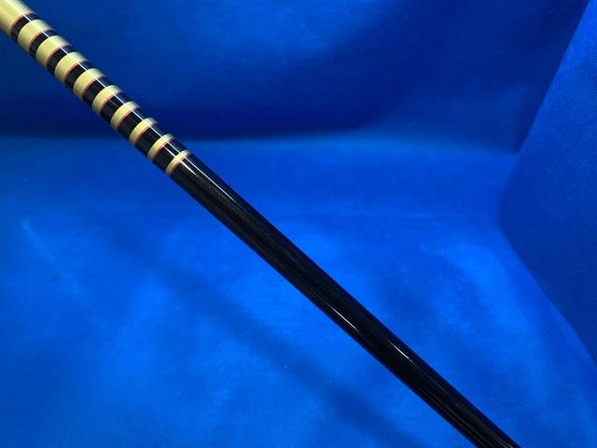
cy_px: 224
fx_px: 448
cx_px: 298
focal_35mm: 26
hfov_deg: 67.3
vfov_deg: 53.1
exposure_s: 1/60
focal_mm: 4.25
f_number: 1.8
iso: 100
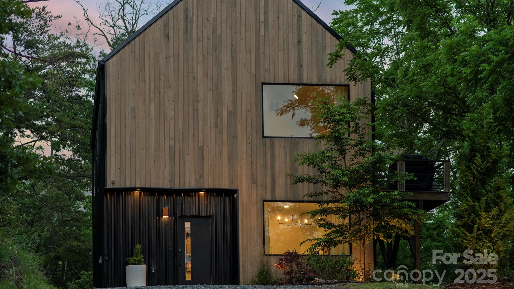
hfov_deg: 23.7
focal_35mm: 90
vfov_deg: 13.4
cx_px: 256
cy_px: 124
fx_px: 1227
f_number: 2.2
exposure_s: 1/400
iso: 640
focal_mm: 85
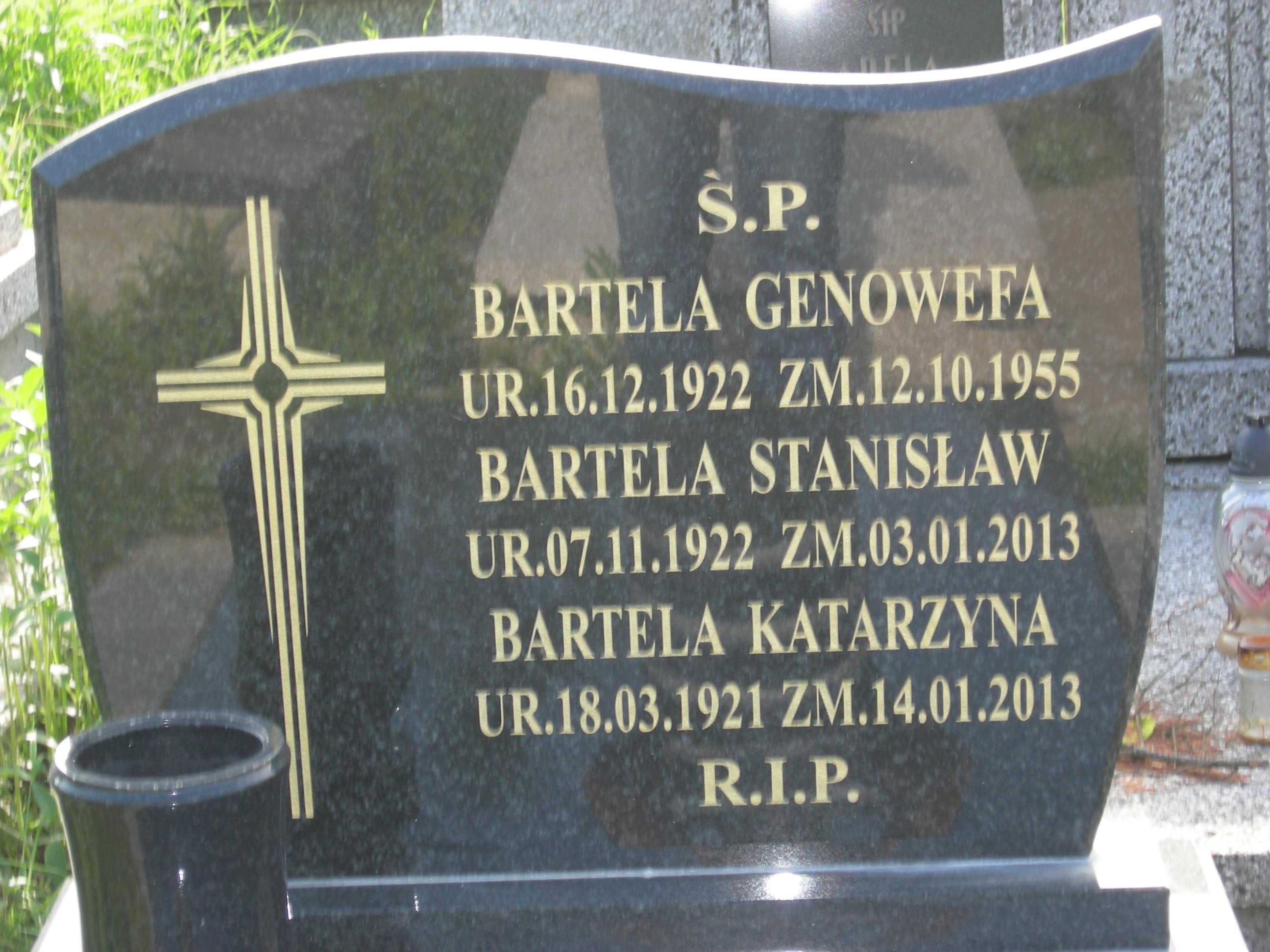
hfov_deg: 20.2
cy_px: 476
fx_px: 3559
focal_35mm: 97
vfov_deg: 15.2
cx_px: 635
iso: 64
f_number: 4.4
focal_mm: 20.2
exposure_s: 1/60.3
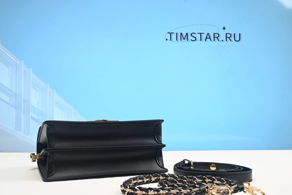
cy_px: 98
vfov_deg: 33.4
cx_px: 146
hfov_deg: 48.4
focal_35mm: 40
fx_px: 325
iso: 100
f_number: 16
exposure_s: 1/2
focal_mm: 40
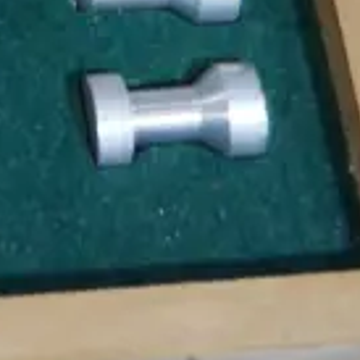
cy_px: -836
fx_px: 2953
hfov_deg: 6.7
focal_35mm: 251
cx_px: -374
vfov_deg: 6.2
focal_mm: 19
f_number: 4.1
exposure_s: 1/60
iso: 500
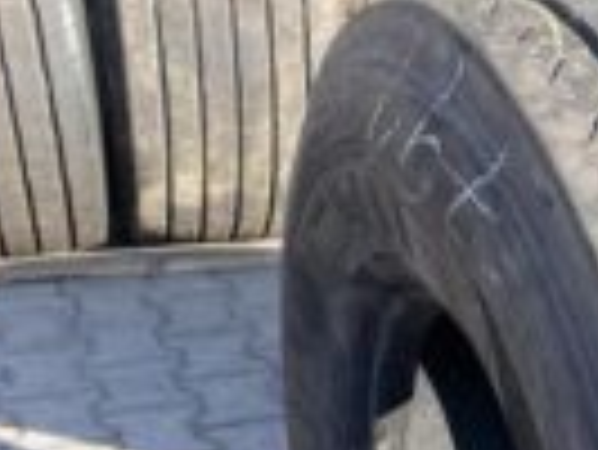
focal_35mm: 84
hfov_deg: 21.2
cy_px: 574
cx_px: 764
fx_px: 1452
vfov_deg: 16.7
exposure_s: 1/434
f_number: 1.8
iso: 32
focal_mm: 4.25
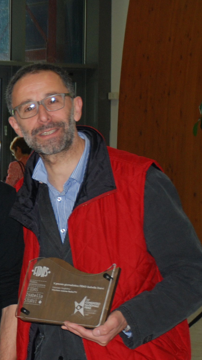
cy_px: 245
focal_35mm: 137
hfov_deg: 8.3
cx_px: -226
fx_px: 1305
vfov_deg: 15.6
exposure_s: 1/60
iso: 280
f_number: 4.2
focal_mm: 34
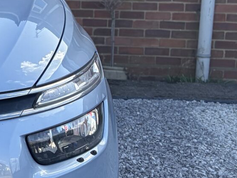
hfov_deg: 14.6
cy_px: 28
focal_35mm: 119
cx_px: -186
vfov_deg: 12.4
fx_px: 815
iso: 64
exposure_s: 1/1175
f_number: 1.6
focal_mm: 5.96
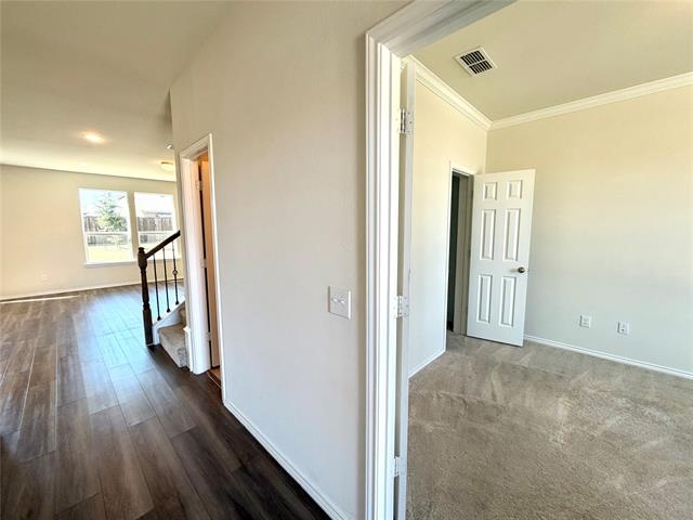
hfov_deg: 102.1
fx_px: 280
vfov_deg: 85.7
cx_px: 346
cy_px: 260
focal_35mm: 14
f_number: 2.2
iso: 160
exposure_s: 1/120
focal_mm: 2.22
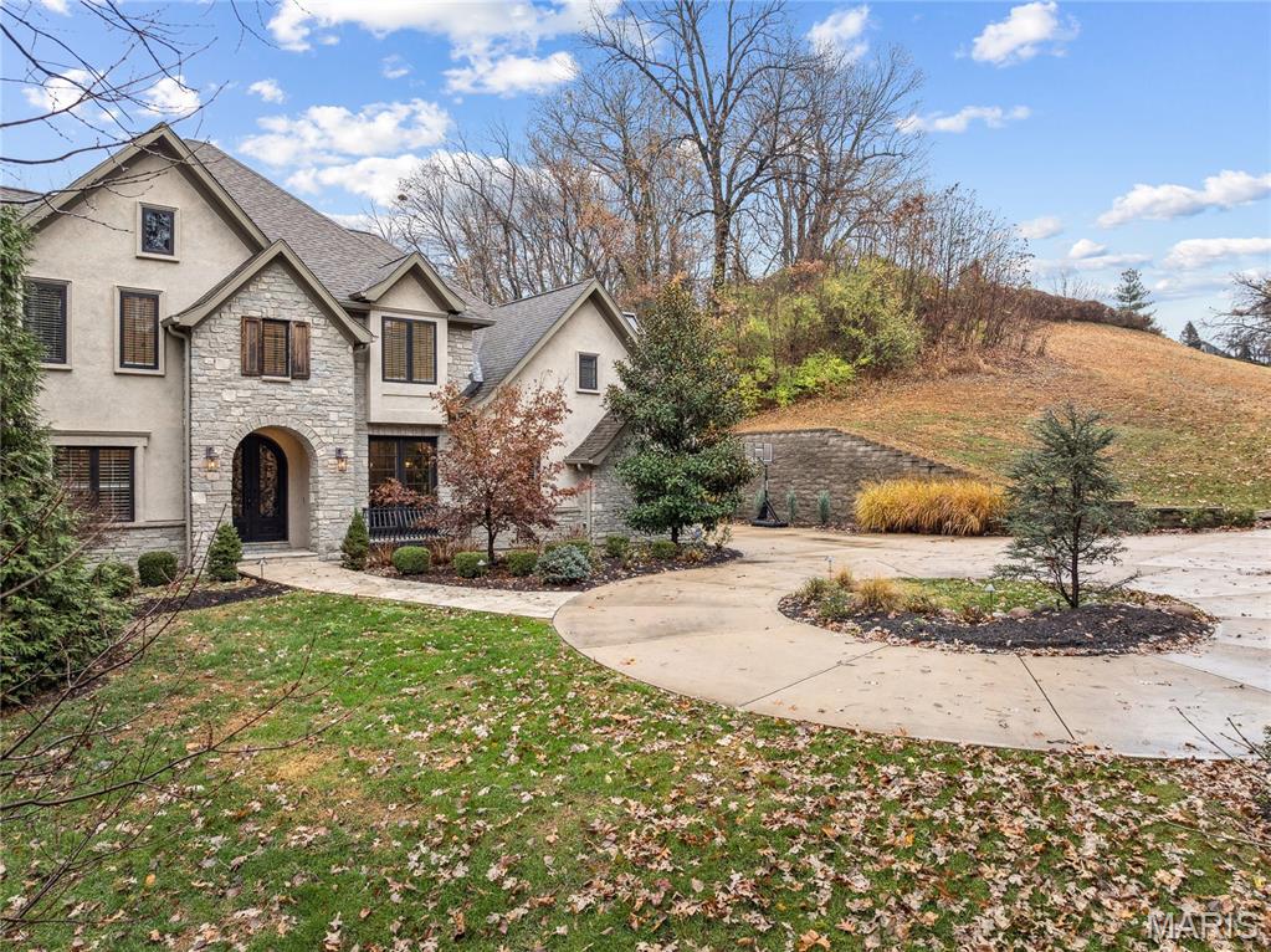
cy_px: 476
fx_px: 881
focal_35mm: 24
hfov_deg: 71.6
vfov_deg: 56.8
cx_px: 636
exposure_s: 1/15
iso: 130
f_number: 2.8
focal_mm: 12.3
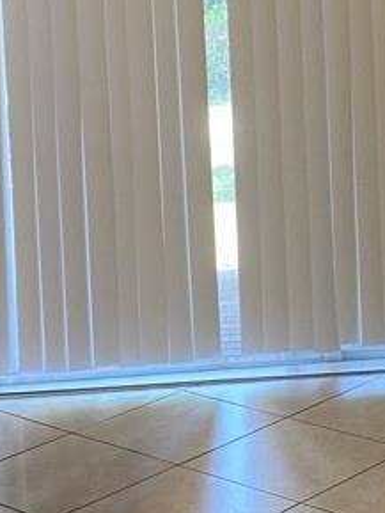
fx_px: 1363
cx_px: 341
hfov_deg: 15.9
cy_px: 48
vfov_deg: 20.8
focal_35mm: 92
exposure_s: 1/60
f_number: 1.8
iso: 80
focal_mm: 4.25
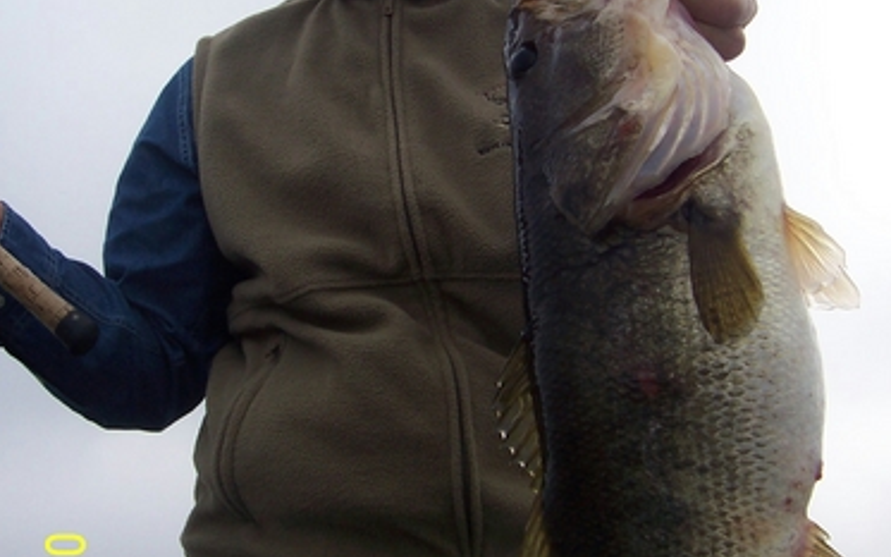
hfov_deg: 36.3
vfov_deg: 23.1
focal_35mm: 56
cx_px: 423
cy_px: 226
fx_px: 1360
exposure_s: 1/500
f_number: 5.6
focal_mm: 5.6
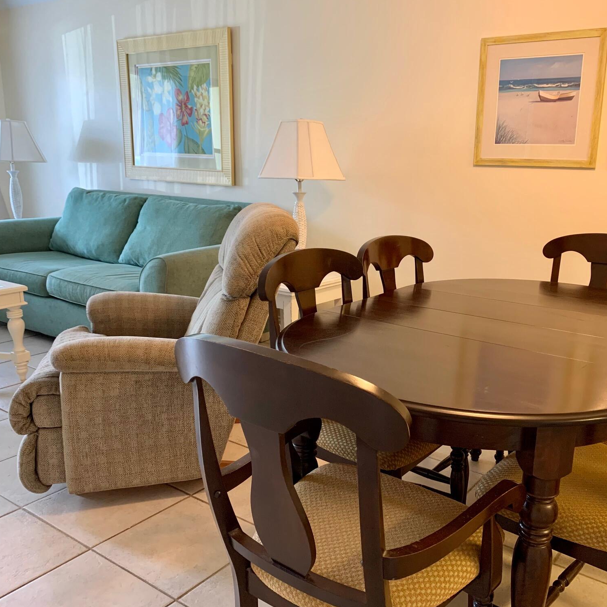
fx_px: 615
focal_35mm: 31
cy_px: 305
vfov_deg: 52.5
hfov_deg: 52.1
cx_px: 372
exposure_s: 1/60
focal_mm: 4.25
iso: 160
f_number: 1.8
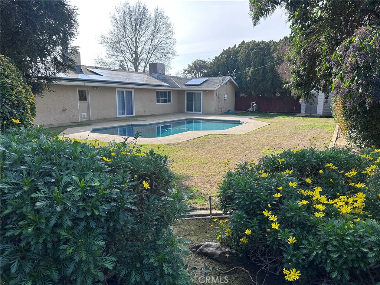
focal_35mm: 24
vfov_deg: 56.8
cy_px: 142
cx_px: 190
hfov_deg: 71.6
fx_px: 263
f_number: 1.78
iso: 80
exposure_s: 1/1357
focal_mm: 6.86
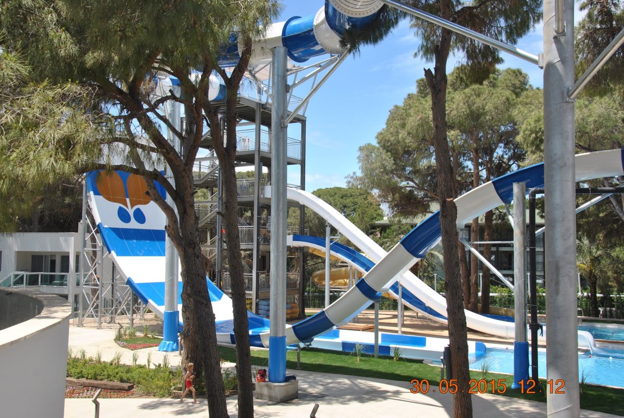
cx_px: 312
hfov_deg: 53.1
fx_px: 625
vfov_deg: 37.0
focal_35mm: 36
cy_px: 209
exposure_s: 1/250
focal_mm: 24
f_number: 7.1
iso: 100
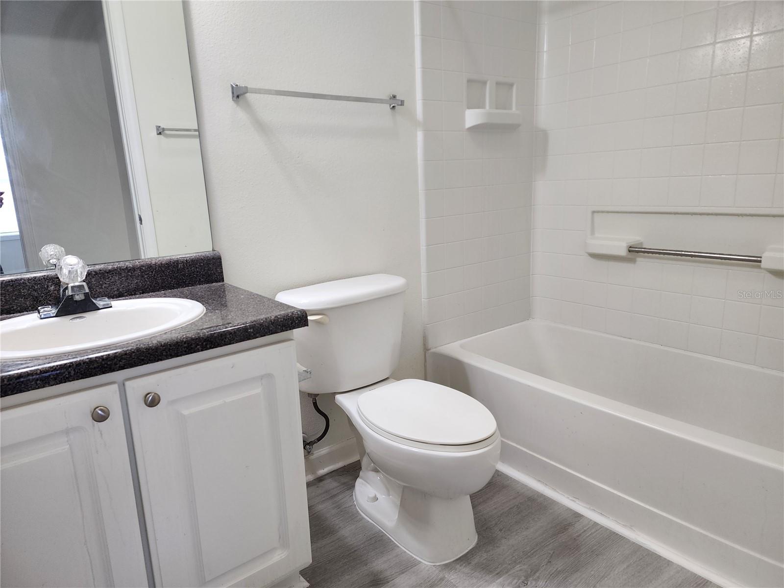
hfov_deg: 73.9
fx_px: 521
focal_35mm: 23
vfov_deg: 58.9
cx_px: 392
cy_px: 294
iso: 125
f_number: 1.8
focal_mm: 6.4
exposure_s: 1/120
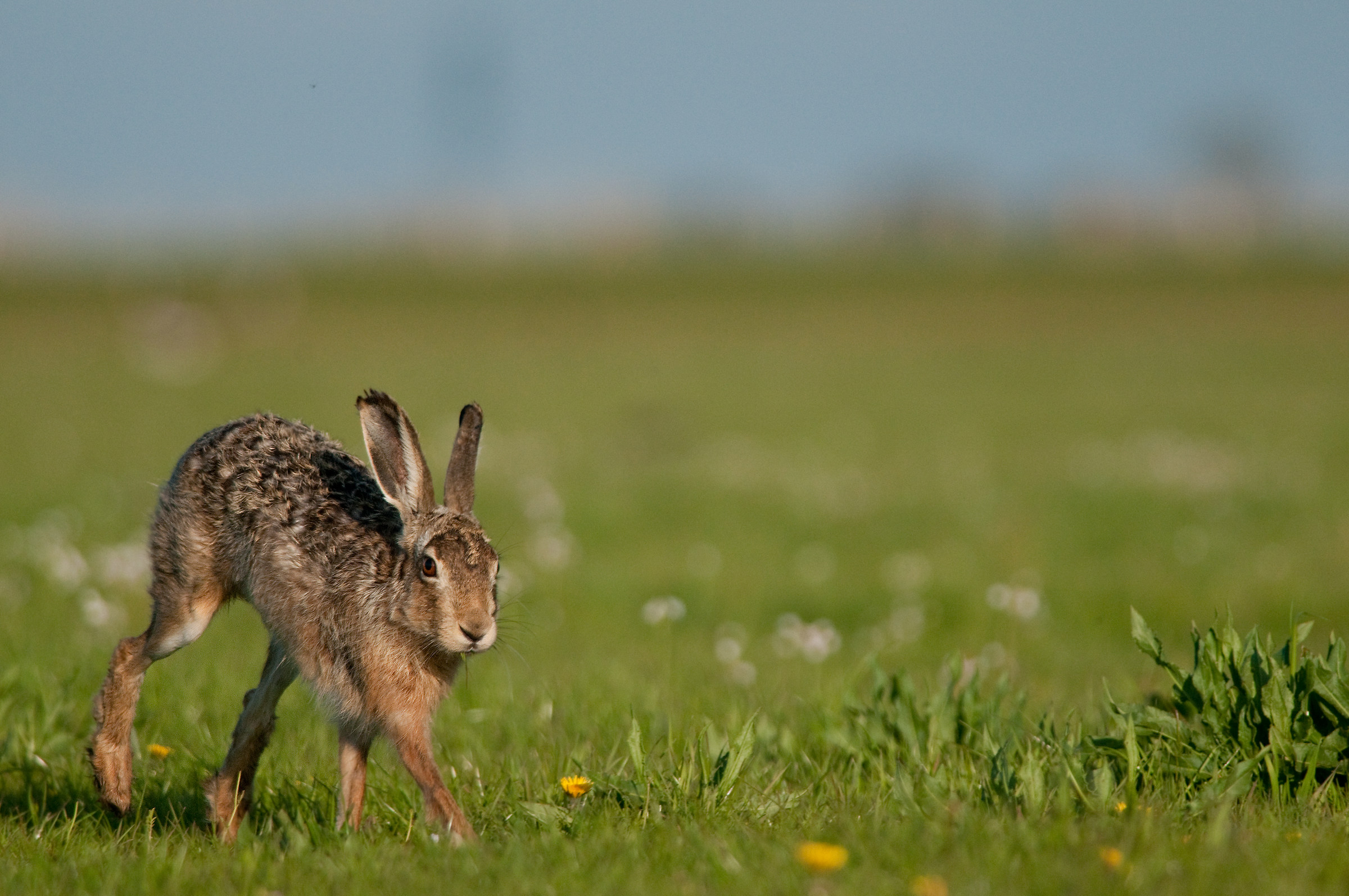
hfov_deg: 2.8
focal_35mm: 750
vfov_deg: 1.8
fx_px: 28070
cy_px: 448
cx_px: 674
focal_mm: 500
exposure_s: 1/2000
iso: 500
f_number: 6.7
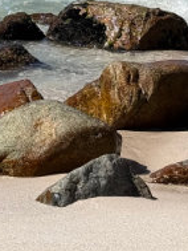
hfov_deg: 7.0
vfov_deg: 9.5
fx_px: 1468
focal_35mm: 203
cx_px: -230
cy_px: -134
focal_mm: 6.8
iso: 64
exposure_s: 1/4587
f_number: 1.8
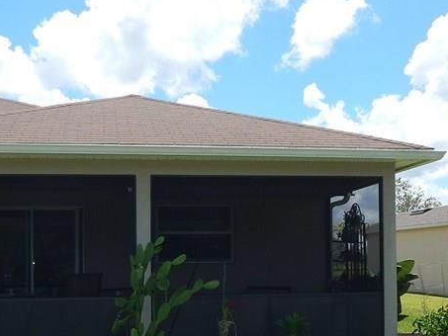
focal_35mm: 52
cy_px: 249
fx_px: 673
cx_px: 202
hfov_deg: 36.8
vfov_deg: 27.7
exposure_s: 1/400
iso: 125
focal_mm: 4
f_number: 6
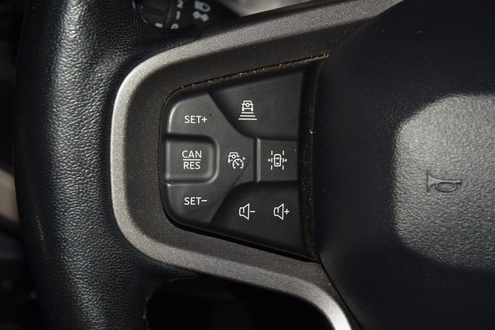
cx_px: 248
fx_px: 1444
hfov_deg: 19.5
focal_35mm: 105
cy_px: 165
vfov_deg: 13.0
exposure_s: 1/125
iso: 100
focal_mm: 70
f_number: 8
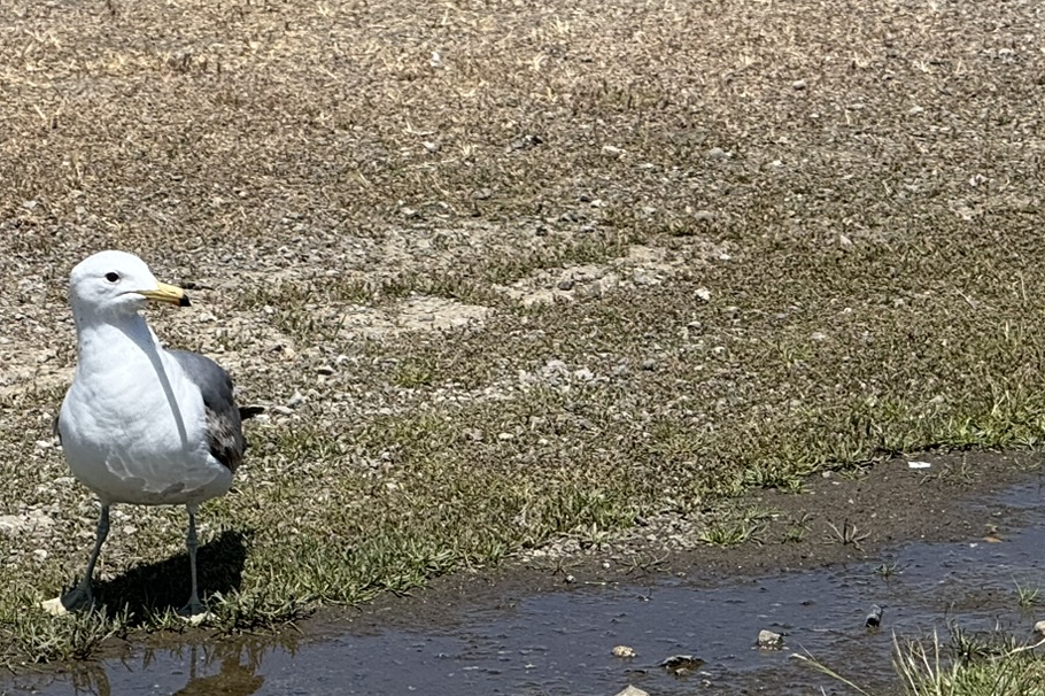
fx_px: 8153
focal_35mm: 281
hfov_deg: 7.3
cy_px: 600
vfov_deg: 4.9
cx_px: 598
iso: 50
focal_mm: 15.66
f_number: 2.8
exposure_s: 1/1969
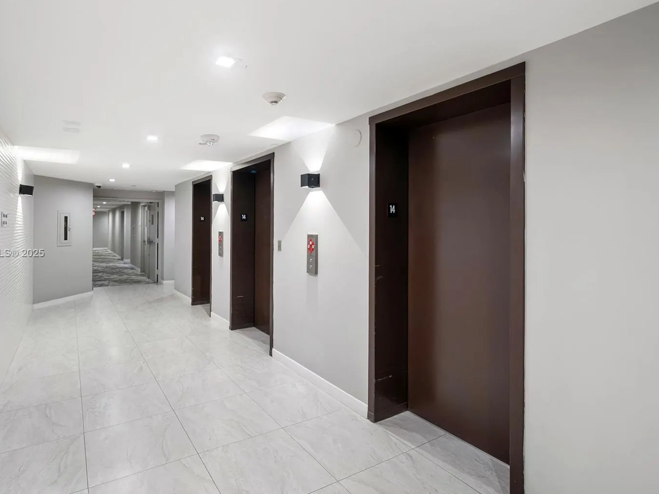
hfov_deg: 90.3
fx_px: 324
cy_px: 254
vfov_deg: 74.7
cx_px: 277
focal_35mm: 17
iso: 400
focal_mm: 15
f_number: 8
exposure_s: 1/1.67
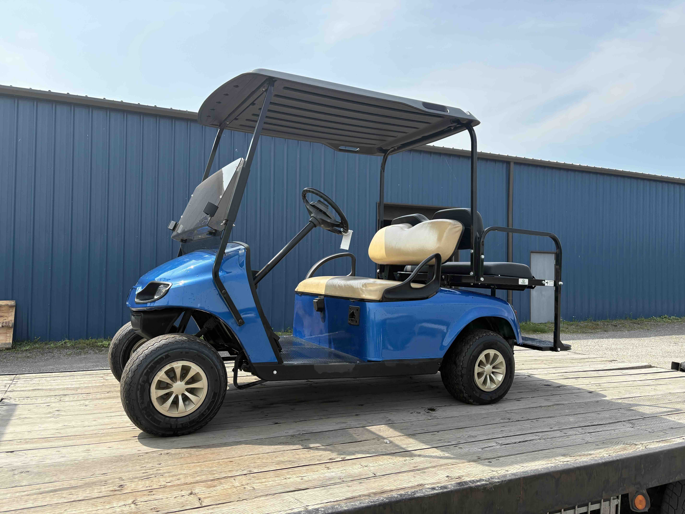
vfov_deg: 53.1
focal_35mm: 26
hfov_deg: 67.3
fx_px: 515
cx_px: 342
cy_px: 257
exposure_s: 1/2747
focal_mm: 5.96
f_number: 1.6
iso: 64
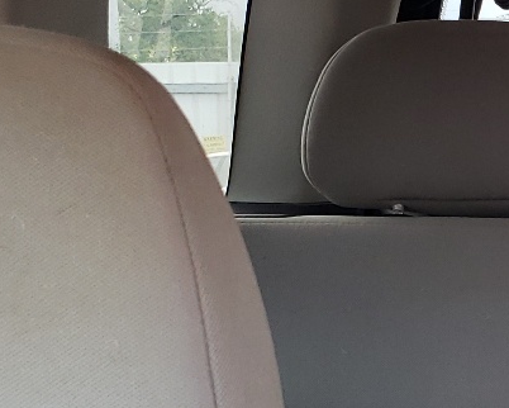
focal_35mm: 101
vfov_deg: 15.2
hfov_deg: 16.6
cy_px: 307
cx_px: 847
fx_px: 1522
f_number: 1.5
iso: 70
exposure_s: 1/50
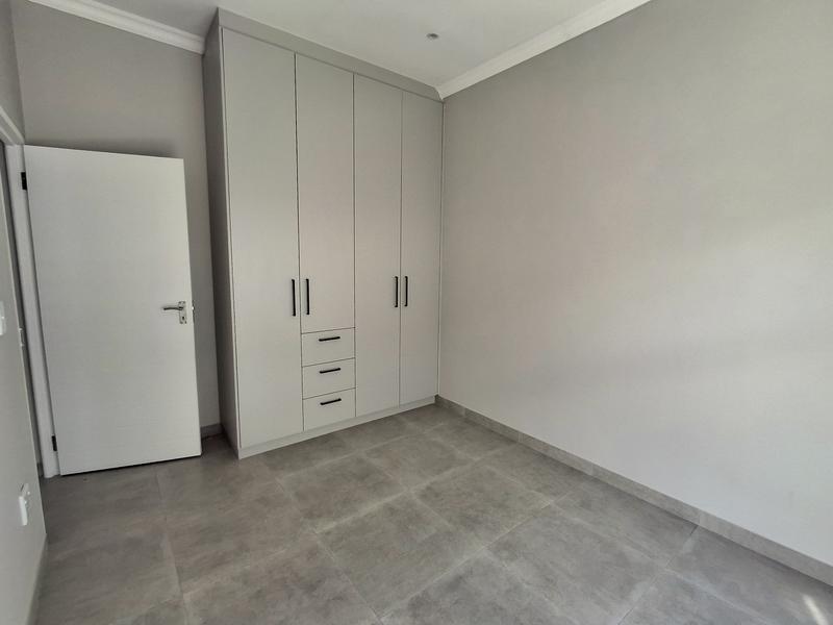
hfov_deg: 94.5
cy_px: 312
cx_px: 416
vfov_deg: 78.1
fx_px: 385
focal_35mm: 16
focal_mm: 1.64
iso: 40
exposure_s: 1/156
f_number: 2.2
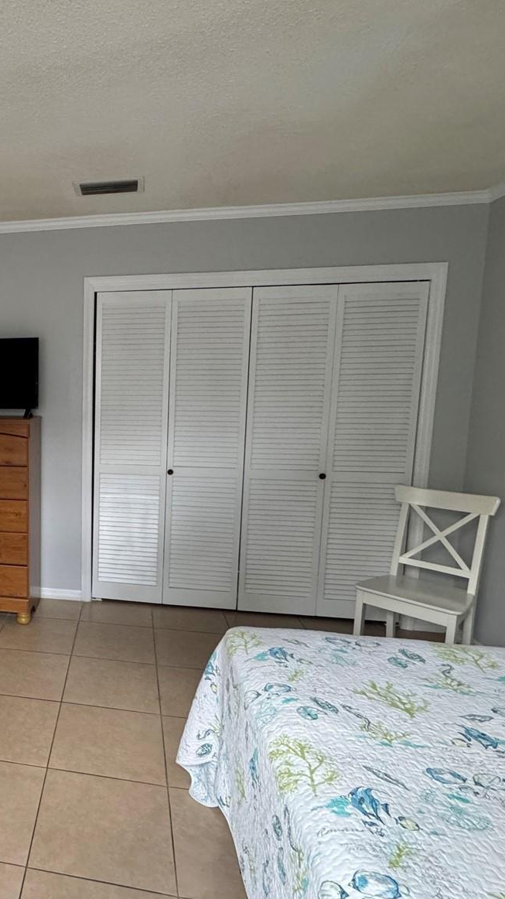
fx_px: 500
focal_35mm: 21
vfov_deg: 83.9
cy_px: 452
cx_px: 3
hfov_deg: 45.4
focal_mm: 2.22
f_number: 2.2
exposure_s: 1/60
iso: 250
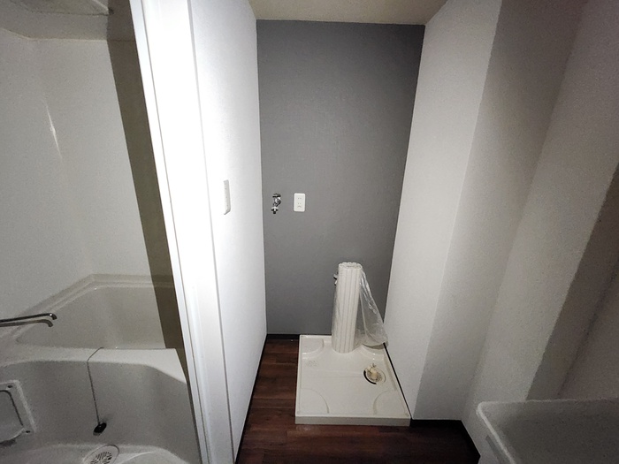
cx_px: 310
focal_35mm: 13
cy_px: 232
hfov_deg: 106.2
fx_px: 232
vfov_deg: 89.9
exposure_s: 1/9.99
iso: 2500
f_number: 2.2
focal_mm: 2.2
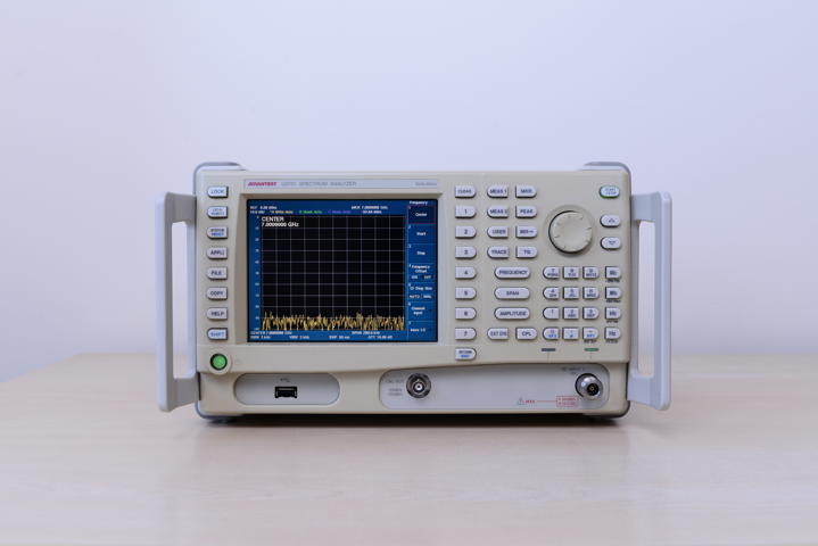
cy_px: 273
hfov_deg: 54.4
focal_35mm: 35
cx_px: 409
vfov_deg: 37.9
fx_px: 796
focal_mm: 35
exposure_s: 1/40
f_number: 8
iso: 450
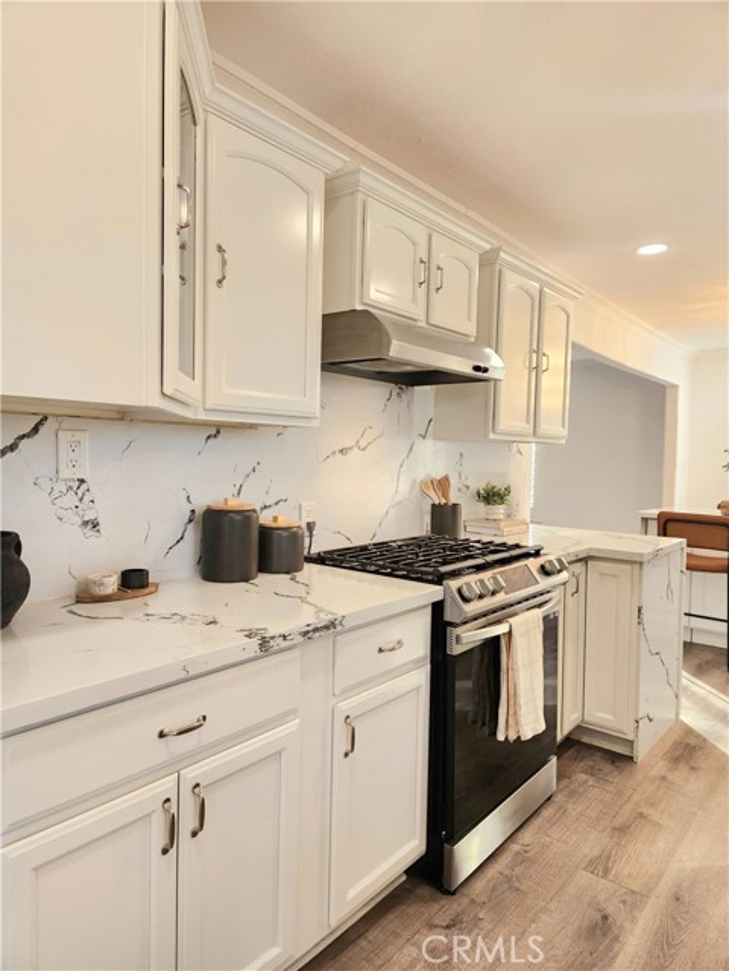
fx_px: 646
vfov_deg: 73.9
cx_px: 364
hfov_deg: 58.9
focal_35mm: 23
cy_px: 486
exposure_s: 1/120
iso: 160
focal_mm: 5.4
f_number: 1.8
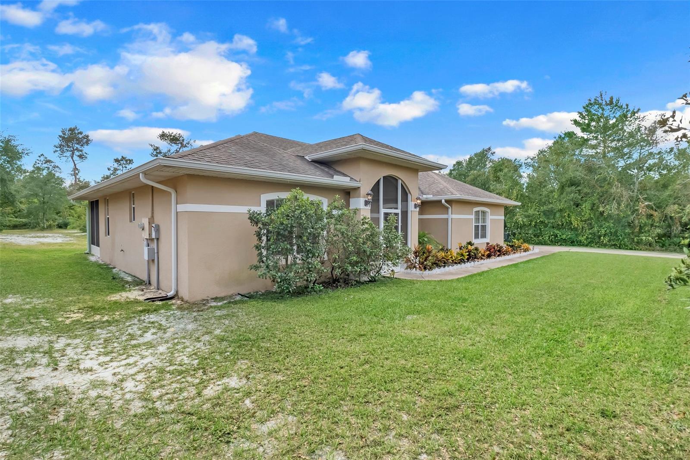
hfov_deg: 93.3
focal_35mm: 17
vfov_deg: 70.4
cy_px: 230
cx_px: 345
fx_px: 326
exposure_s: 1/40
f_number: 9
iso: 250
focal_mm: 11.5
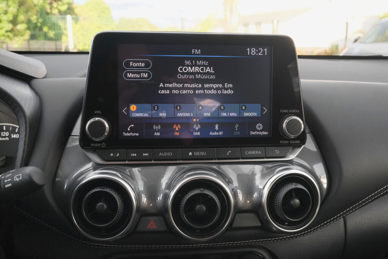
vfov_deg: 37.9
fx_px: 377
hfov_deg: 54.4
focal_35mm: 35
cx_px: 194
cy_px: 130
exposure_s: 1/100
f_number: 9
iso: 2000
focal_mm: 23.5
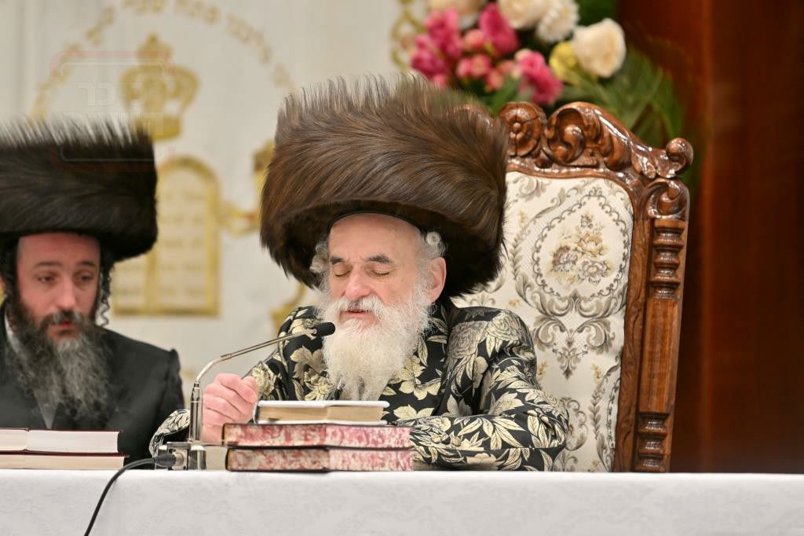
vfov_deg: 4.6
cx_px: 402
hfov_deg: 6.9
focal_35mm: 300
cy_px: 268
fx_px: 6697
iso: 160
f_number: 2.8
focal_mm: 200
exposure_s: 1/250
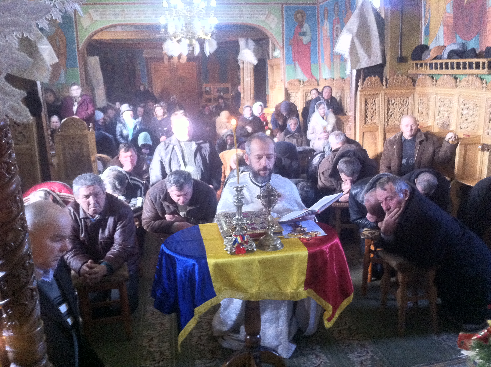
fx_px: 496
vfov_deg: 40.6
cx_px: 246
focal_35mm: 35
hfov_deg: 52.7
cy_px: 184
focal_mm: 3.85
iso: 500
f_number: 2.8
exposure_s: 1/15
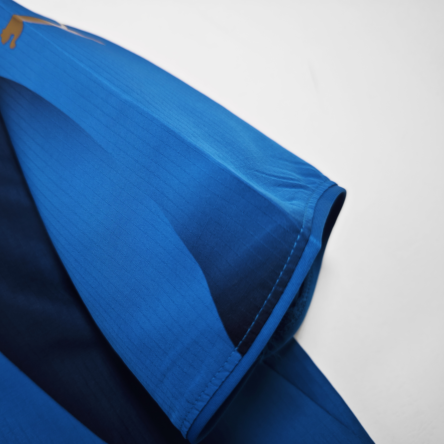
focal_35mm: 28
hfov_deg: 56.1
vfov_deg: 57.3
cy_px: 224
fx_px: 406
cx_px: 149
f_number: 1.75
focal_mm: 8.67
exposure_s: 1/100
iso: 72
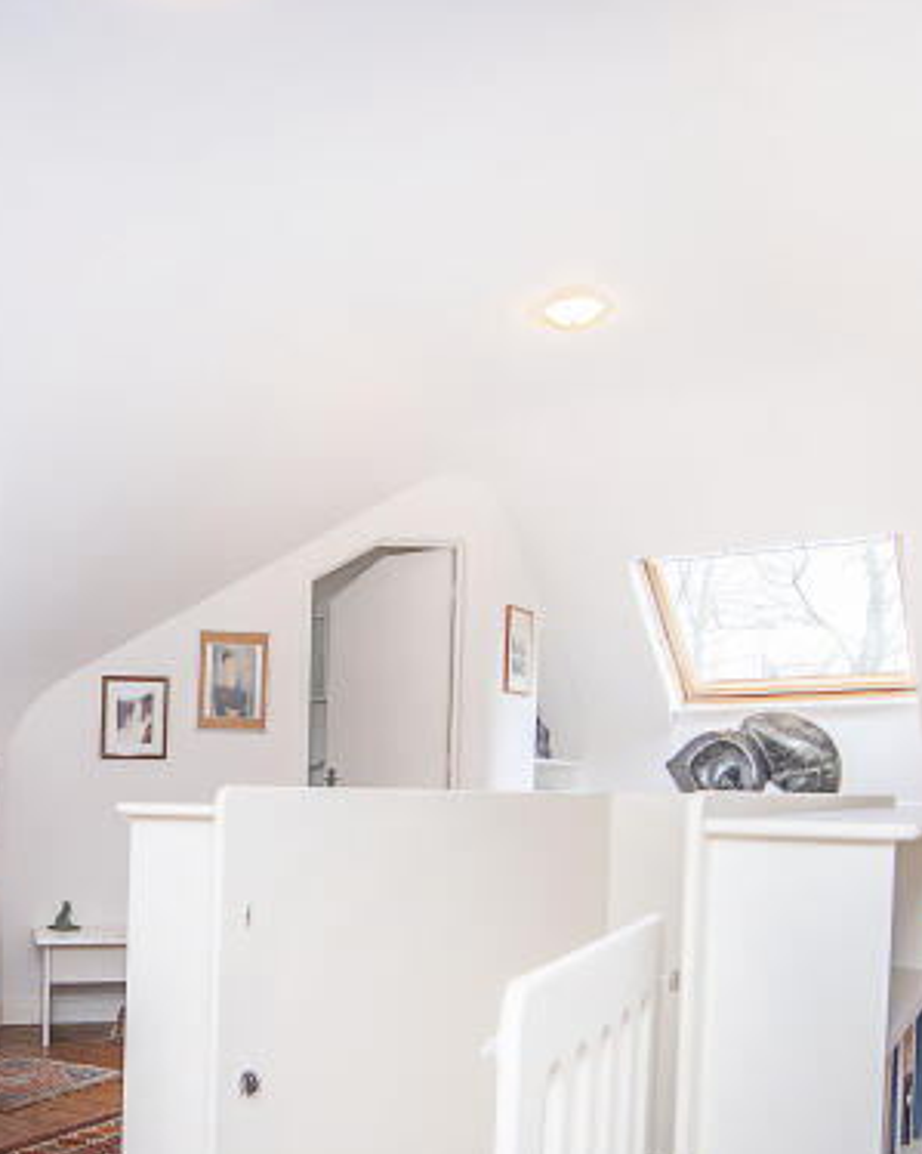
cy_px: 821
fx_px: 1228
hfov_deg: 40.4
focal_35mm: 36
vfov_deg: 48.9
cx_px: 274
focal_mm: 14
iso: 500
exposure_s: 1/25
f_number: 5.6
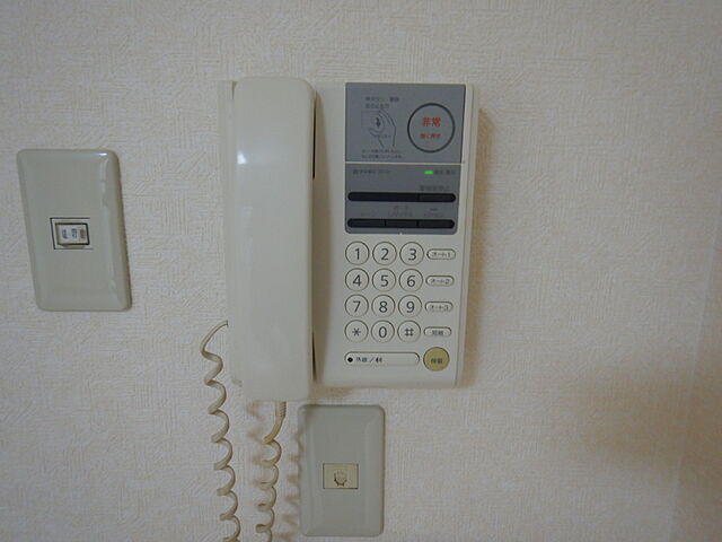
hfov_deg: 71.6
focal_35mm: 24
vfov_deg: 56.8
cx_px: 361
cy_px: 271
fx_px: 501
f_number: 2.8
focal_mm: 4.3
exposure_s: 1/30
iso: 280
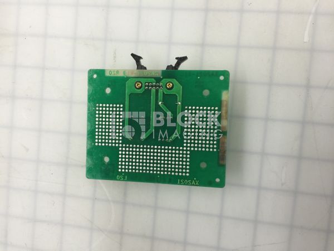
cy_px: 126
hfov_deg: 61.7
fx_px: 280
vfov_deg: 48.2
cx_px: 167
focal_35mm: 29
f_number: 2.2
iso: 40
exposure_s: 1/30
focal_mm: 4.15
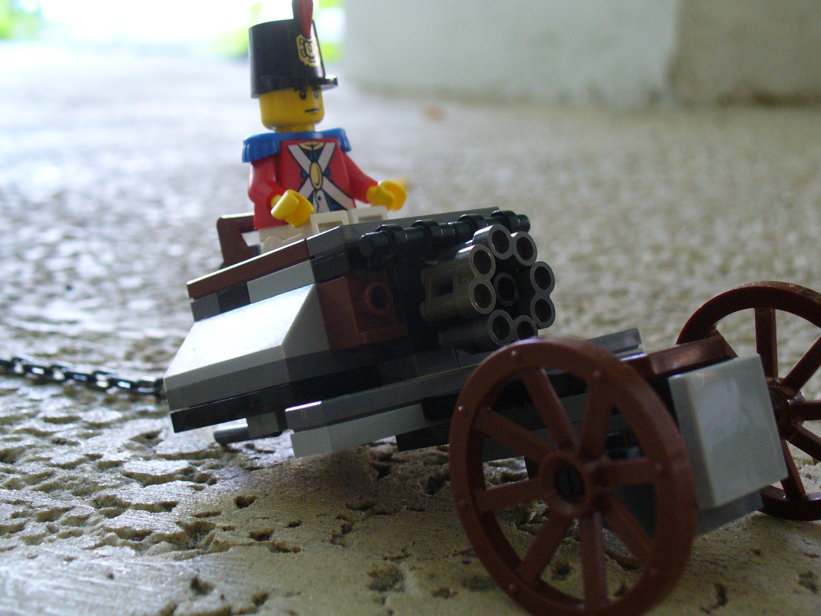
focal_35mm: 54
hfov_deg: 35.5
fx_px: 1281
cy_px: 308
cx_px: 410
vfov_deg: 27.0
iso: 200
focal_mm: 8.9
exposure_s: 1/10
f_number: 3.1
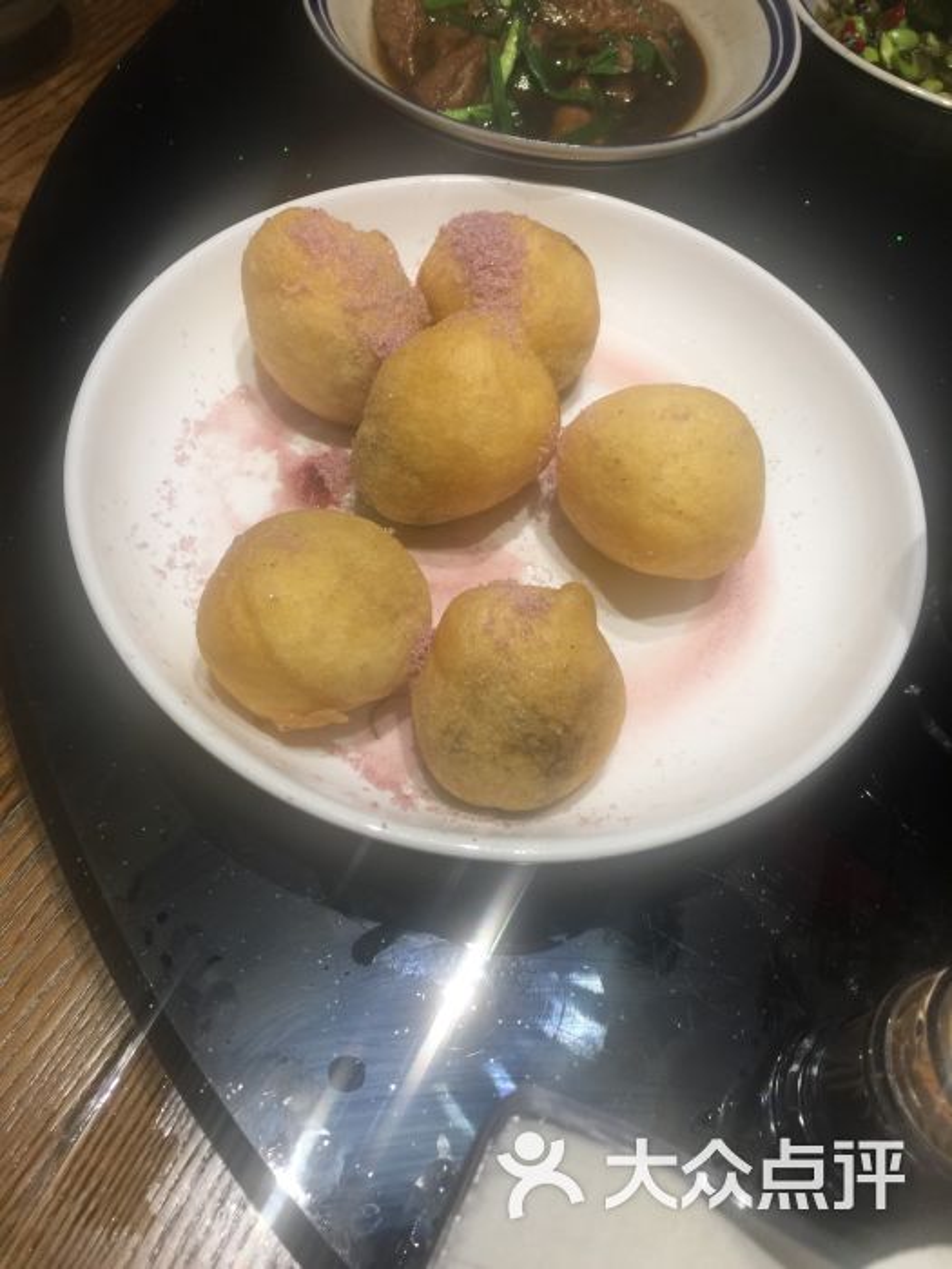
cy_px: 634
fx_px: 1063
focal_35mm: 29
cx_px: 476
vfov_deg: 61.7
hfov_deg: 48.2
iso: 32
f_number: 2.2
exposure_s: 1/33
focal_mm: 4.15
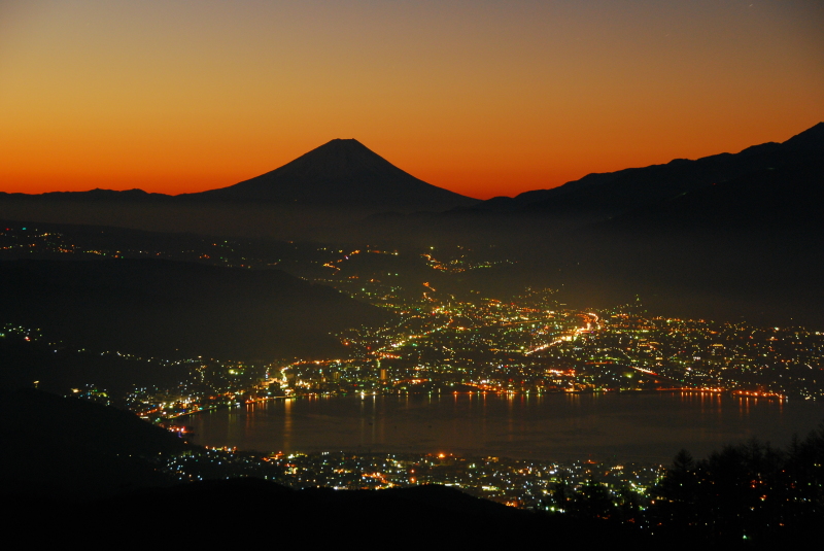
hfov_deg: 17.0
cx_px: 412
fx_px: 2749
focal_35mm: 120
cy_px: 276
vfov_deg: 11.4
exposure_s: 20.7
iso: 400
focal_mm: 80
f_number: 10
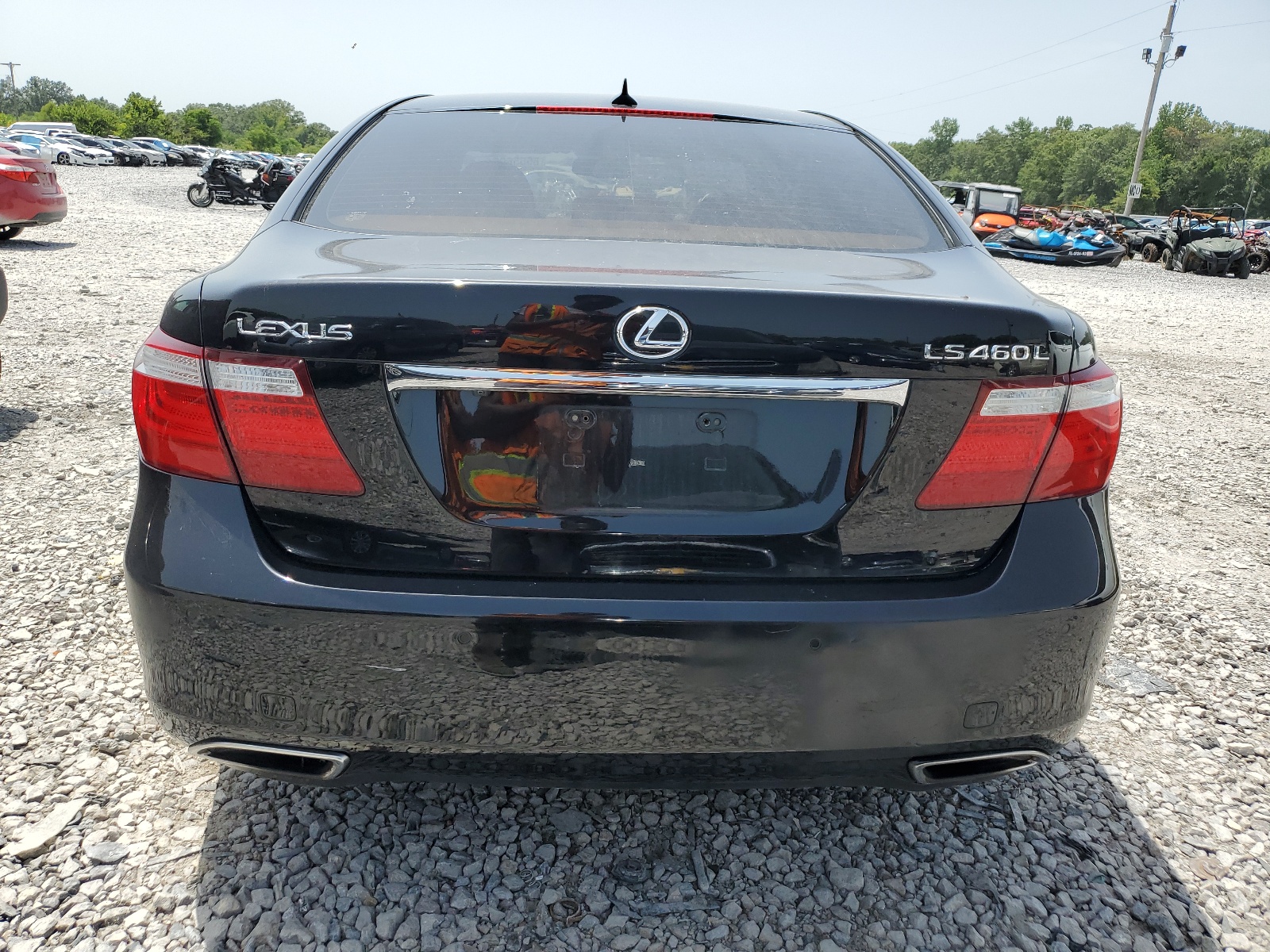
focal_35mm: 26
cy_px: 476
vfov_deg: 53.1
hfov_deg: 67.3
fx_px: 954
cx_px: 635
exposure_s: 1/2000
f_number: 1.5
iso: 50
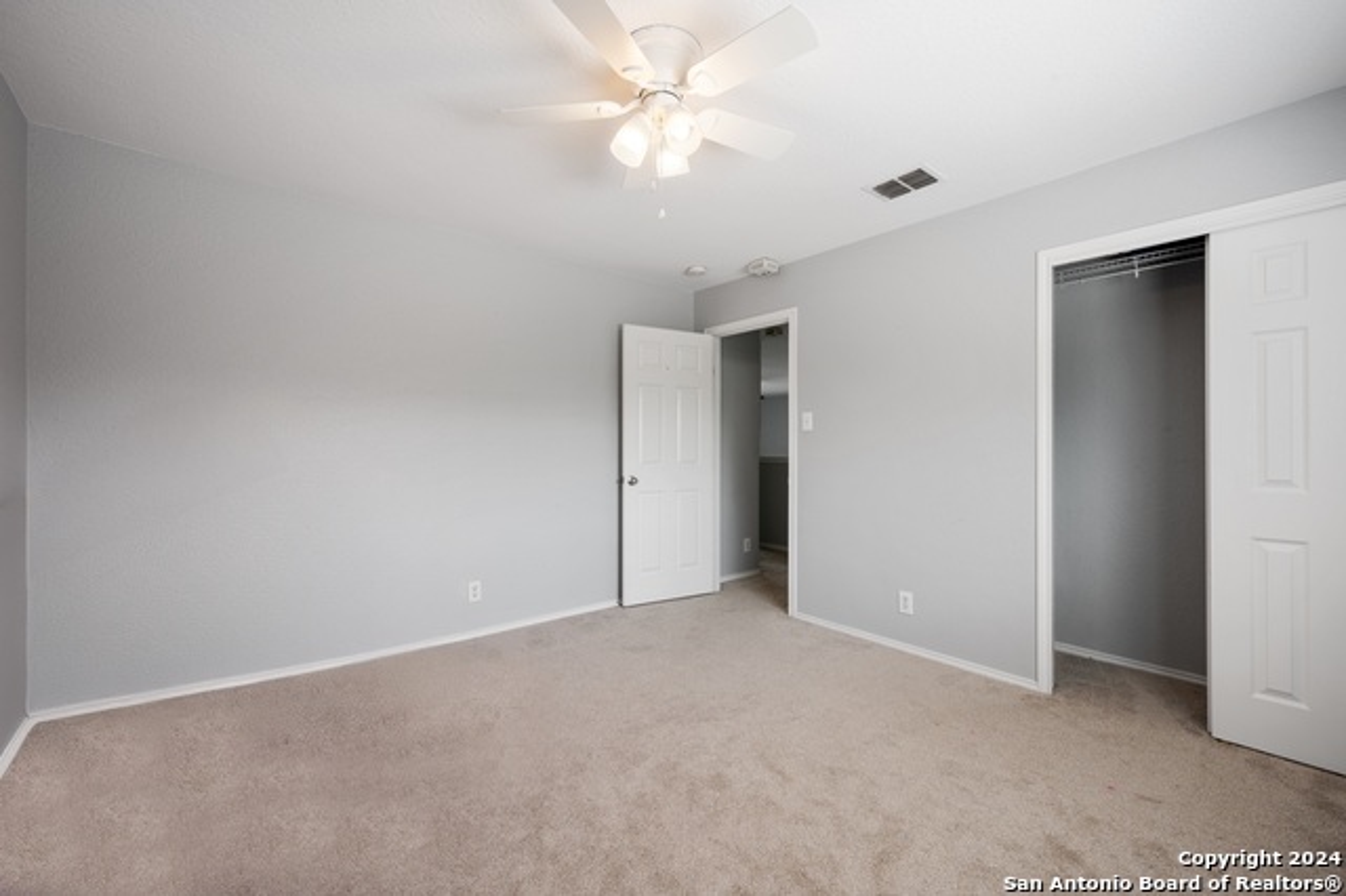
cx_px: 673
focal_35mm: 14
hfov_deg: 104.3
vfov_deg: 81.1
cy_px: 448
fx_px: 523
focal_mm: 14
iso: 250
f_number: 9
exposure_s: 1/13
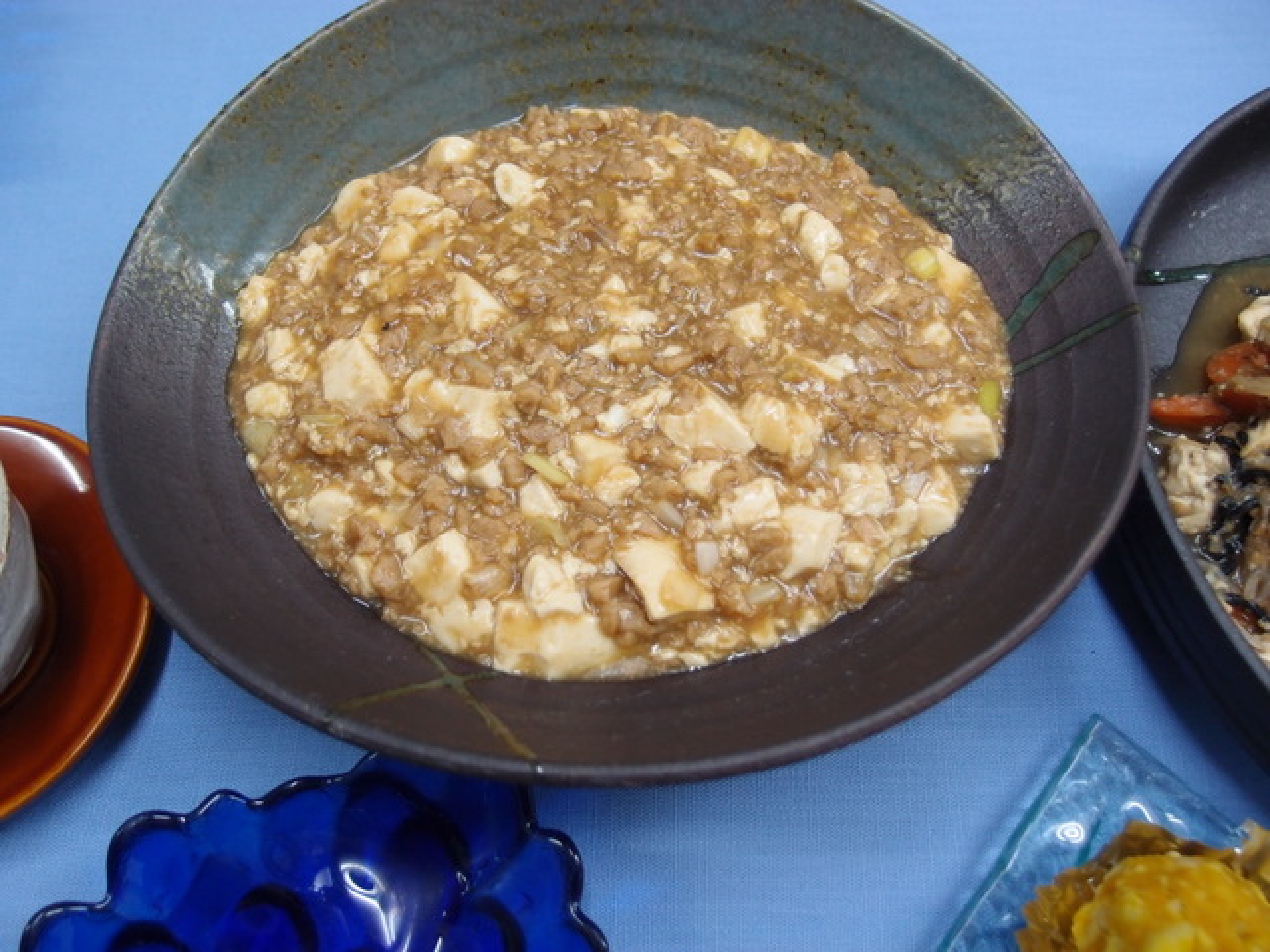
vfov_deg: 49.7
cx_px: 635
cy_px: 476
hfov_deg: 63.4
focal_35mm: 28
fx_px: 1027
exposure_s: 1/60
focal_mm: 6
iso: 160
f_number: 1.8
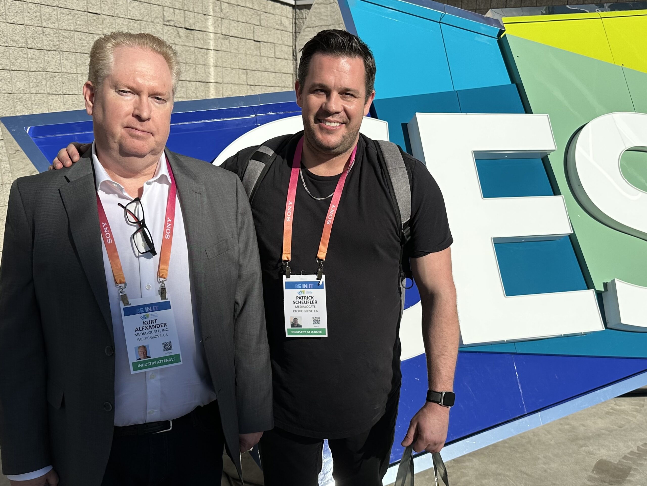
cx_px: 324
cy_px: 243
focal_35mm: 24
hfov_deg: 71.6
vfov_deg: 56.8
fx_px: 449
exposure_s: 1/7576
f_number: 1.78
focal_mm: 6.86
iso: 80
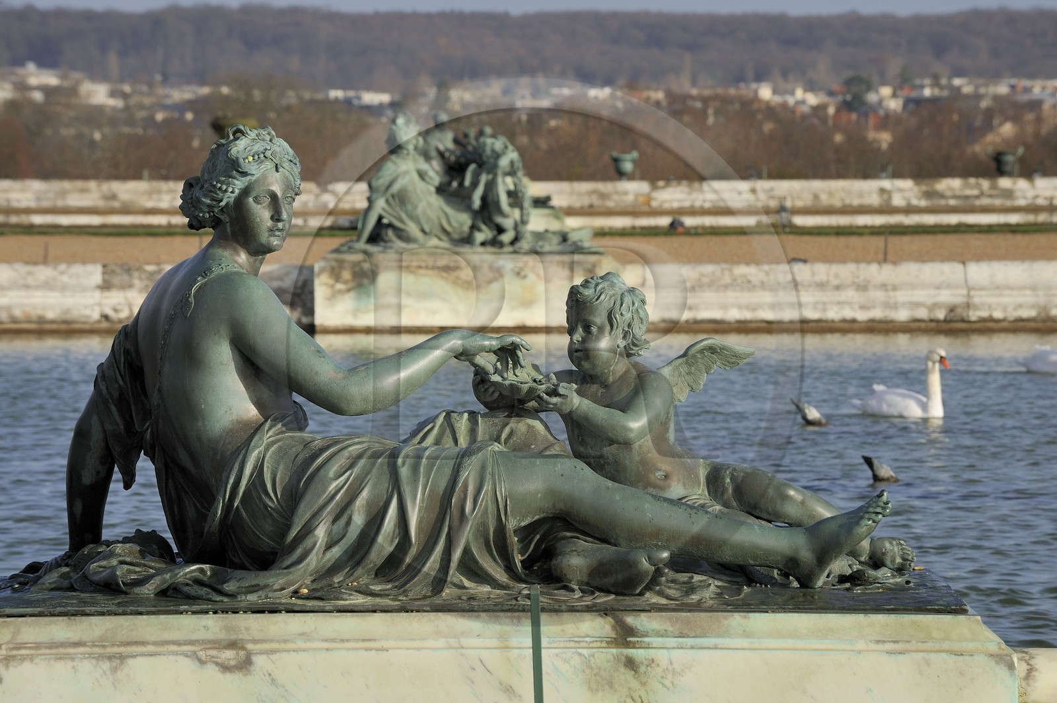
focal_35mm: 200
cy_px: 352
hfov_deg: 10.3
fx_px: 5867
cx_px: 528
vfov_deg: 6.9
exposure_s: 1/320
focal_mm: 200
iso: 200
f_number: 11
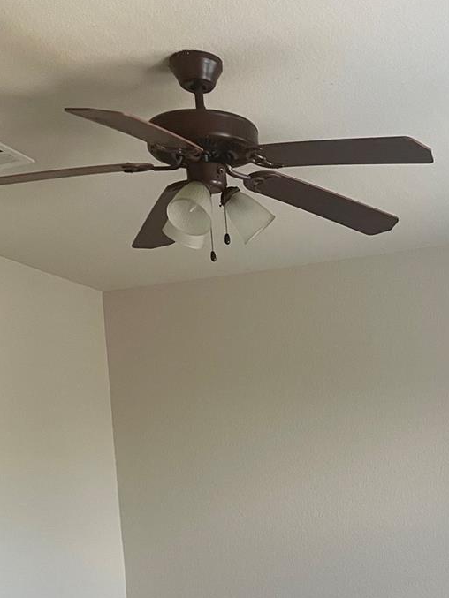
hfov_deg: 23.3
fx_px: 1020
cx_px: 493
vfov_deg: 30.1
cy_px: 616
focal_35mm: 59
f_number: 1.6
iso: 100
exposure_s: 1/60
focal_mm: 4.2
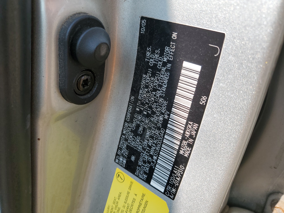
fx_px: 213
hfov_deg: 67.3
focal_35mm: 26
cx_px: 142
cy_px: 106
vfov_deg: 53.1
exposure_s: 1/1000
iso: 50
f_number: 1.5
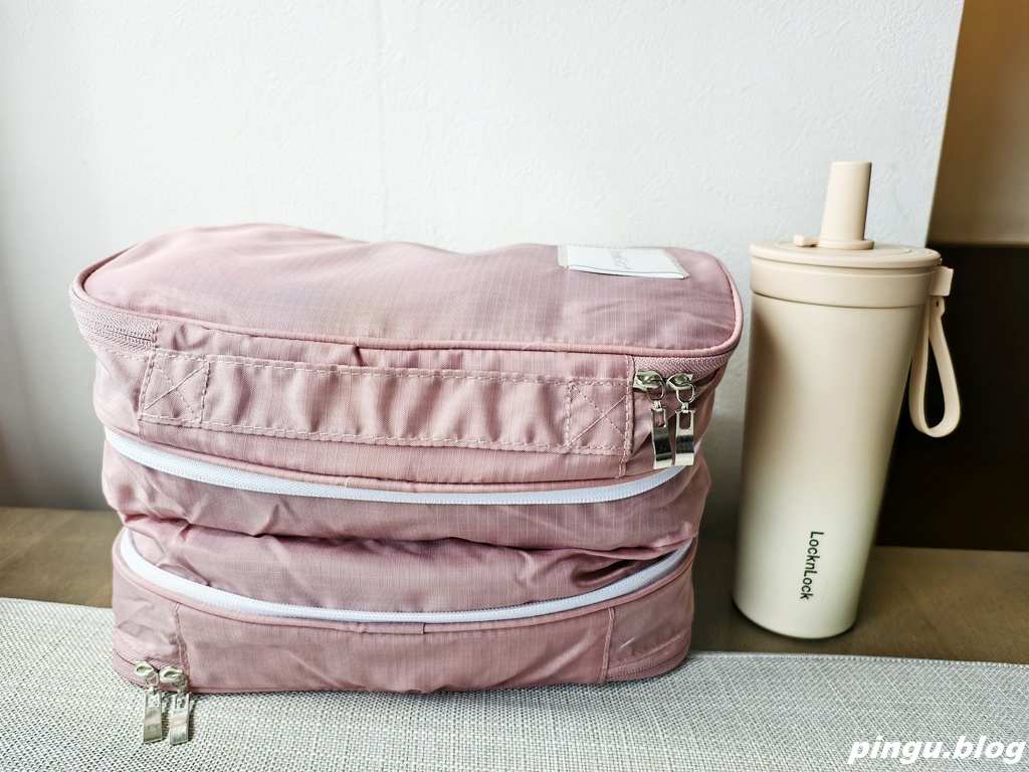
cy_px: 386
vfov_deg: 58.9
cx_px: 514
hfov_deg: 73.9
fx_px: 684
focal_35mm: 23
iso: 72
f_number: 1.57
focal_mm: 6.54
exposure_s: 1/633
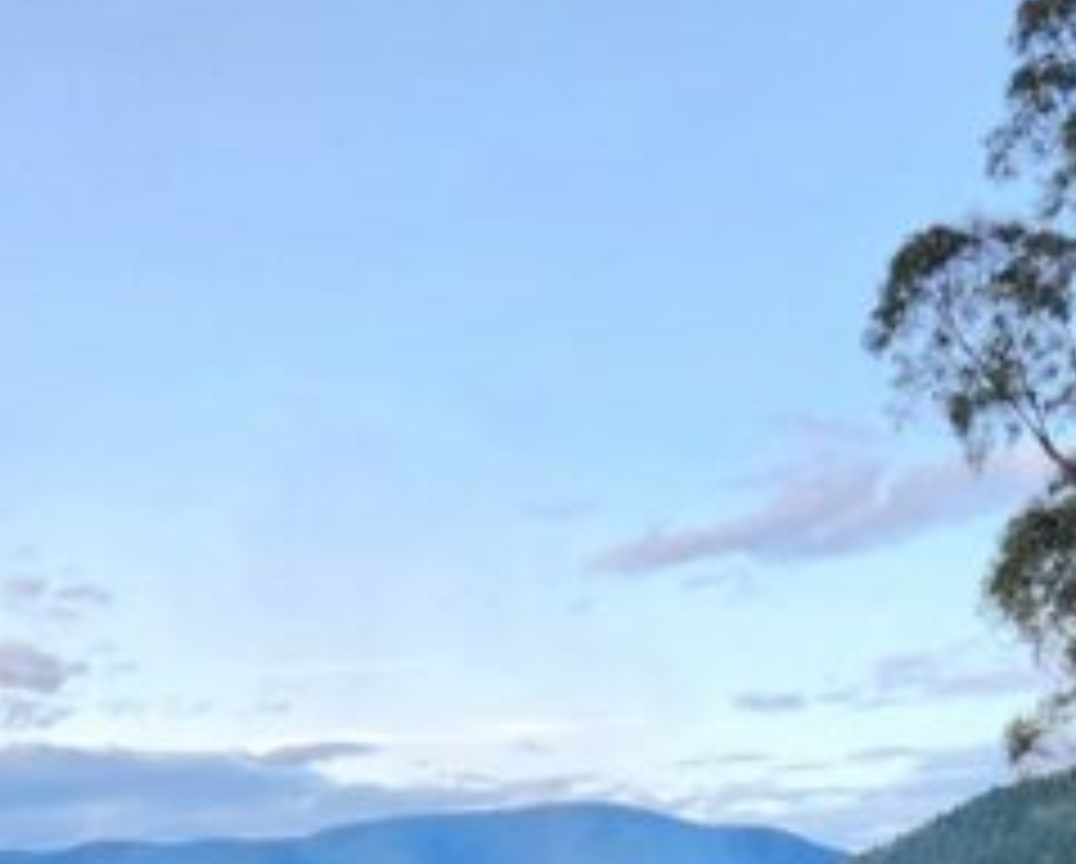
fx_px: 2392
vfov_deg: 18.3
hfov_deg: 25.3
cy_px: 1282
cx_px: 536
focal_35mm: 75
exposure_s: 1/182
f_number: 1.8
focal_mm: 5.4
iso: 100
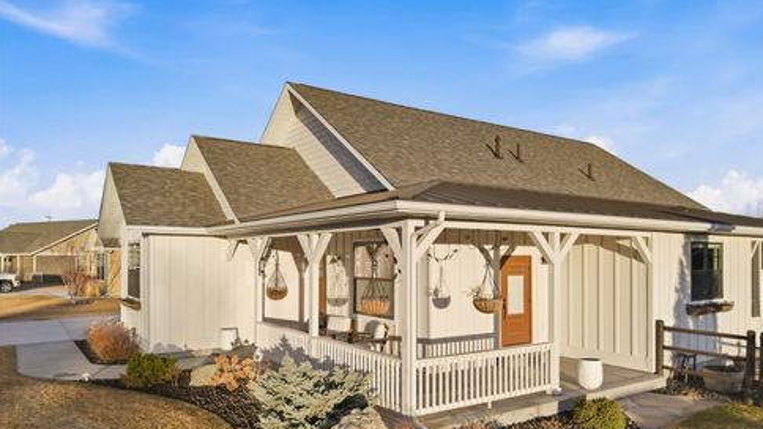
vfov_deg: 42.8
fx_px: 546
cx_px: 393
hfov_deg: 69.9
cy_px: 244
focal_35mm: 27
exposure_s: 1/1250
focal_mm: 8.7
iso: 160
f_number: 1.8
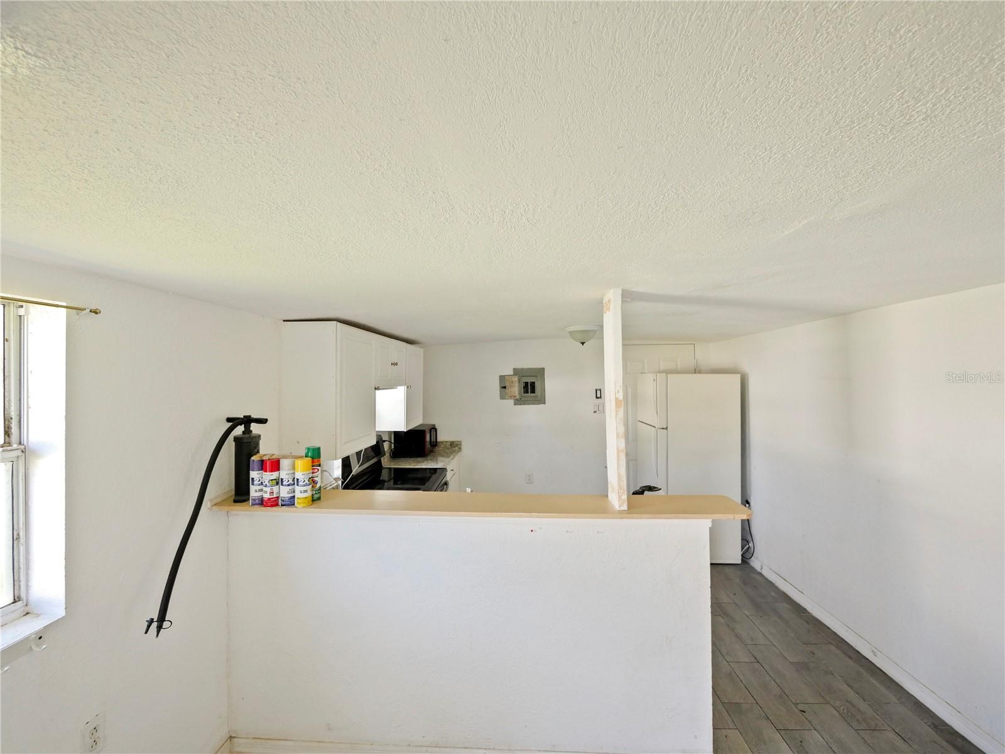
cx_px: 502
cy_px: 377
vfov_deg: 85.7
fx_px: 406
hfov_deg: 102.1
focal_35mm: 14
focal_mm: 7
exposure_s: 1/60
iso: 400
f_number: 4
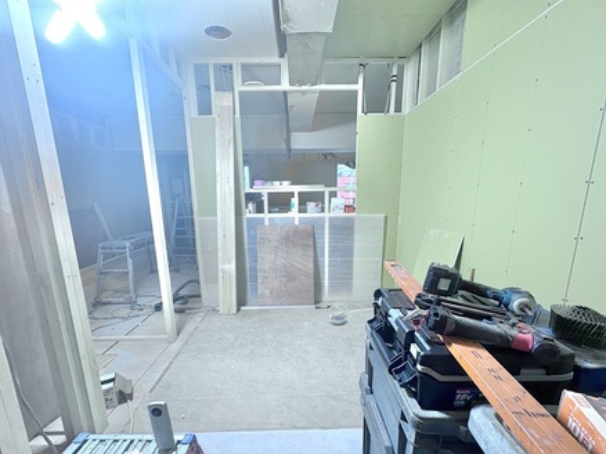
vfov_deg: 77.6
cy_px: 258
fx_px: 280
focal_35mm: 16
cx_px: 297
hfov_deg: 94.5
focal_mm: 2.22
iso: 125
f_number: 2.2
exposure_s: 1/50
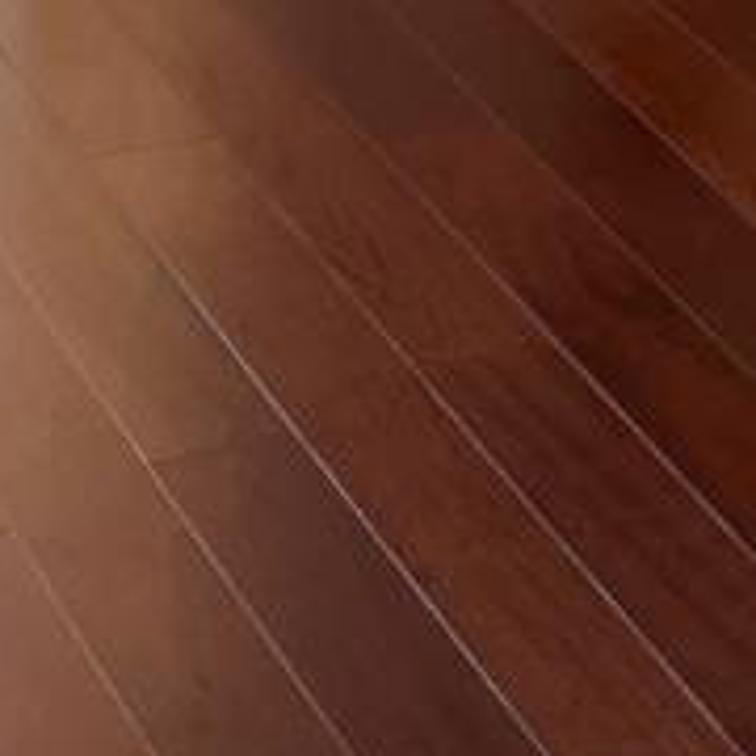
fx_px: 4719
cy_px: -1065
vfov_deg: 8.4
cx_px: 613
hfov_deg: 9.1
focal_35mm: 191
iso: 100
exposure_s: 1/120
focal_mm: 5.7
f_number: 1.5
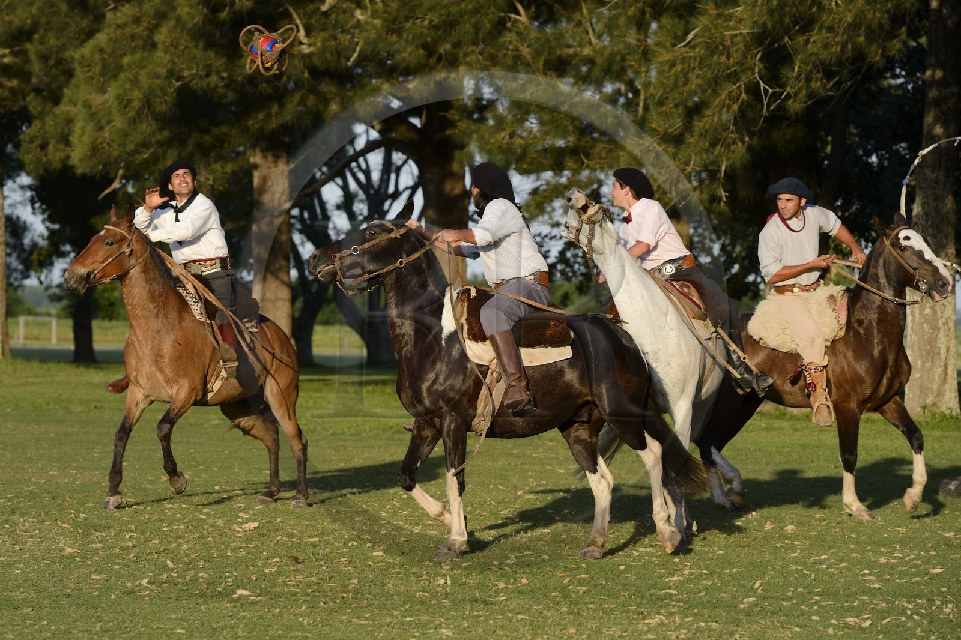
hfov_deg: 12.5
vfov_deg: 8.3
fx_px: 4403
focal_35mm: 165
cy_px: 320
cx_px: 480
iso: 400
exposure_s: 1/800
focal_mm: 165
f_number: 6.3
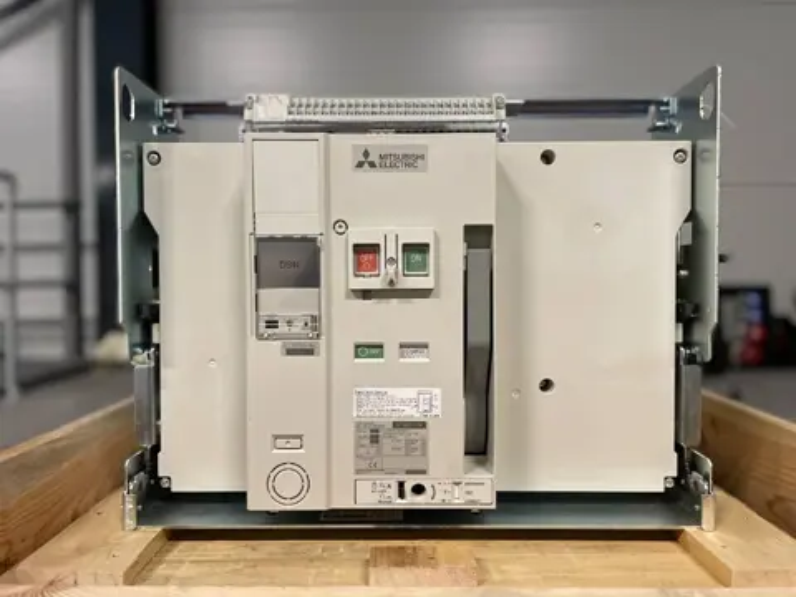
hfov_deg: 67.3
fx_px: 598
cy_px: 298
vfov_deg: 53.1
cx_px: 398
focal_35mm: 26
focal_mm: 4.2
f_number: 1.6
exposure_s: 1/50
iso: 200
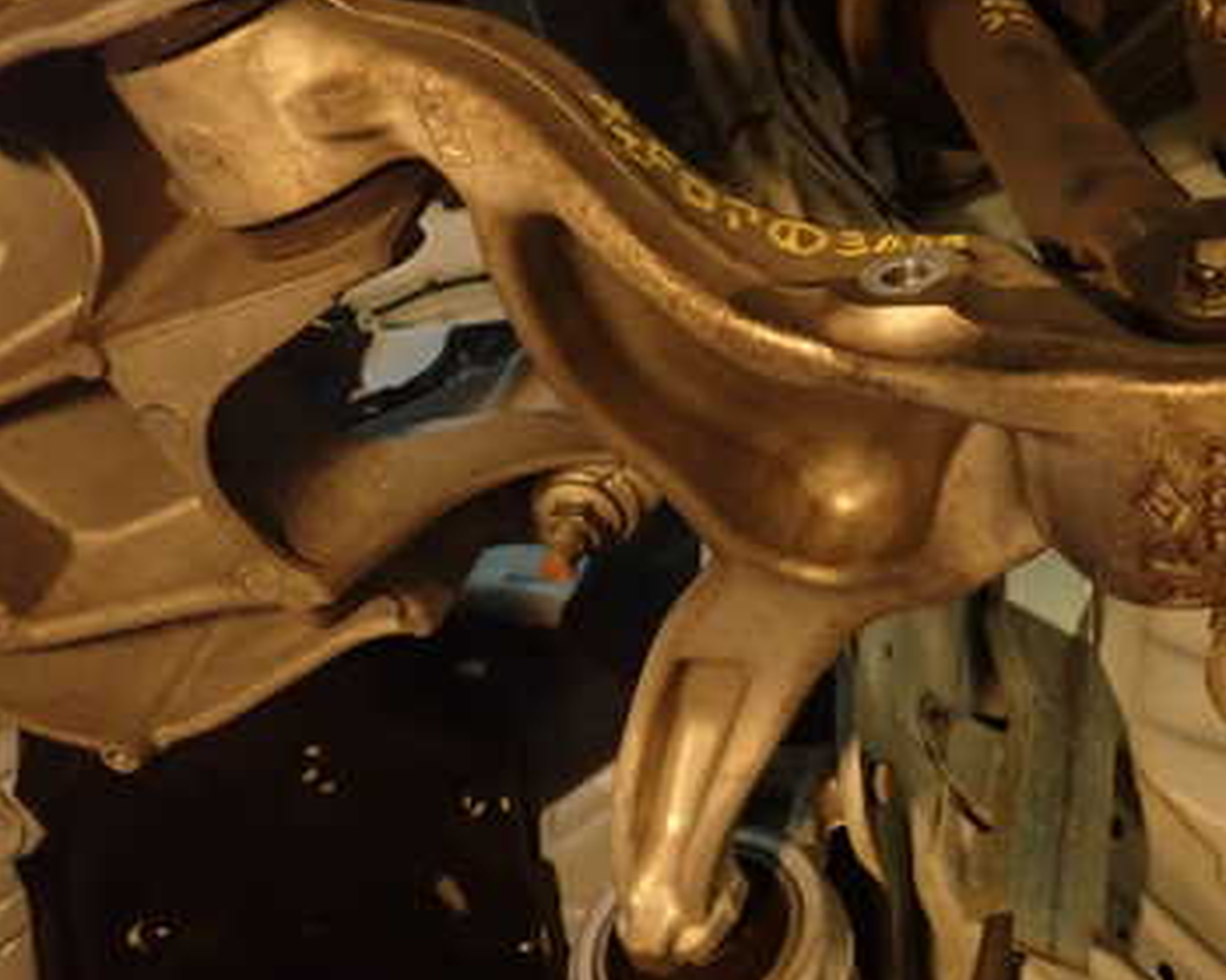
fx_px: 1524
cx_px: 934
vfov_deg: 35.7
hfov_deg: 42.4
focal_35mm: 42
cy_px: 464
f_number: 2
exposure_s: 1/30
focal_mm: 4.5
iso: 640
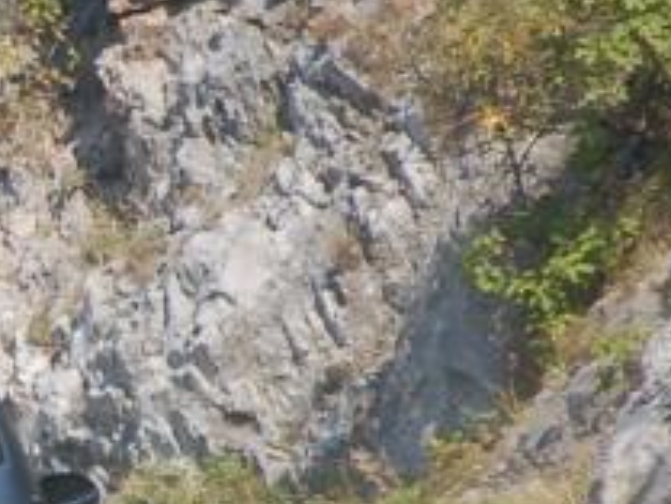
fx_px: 27405
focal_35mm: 1413
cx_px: -154
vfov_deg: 1.1
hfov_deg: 1.4
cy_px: 560
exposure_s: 1/1000
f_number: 5.6
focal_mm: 200
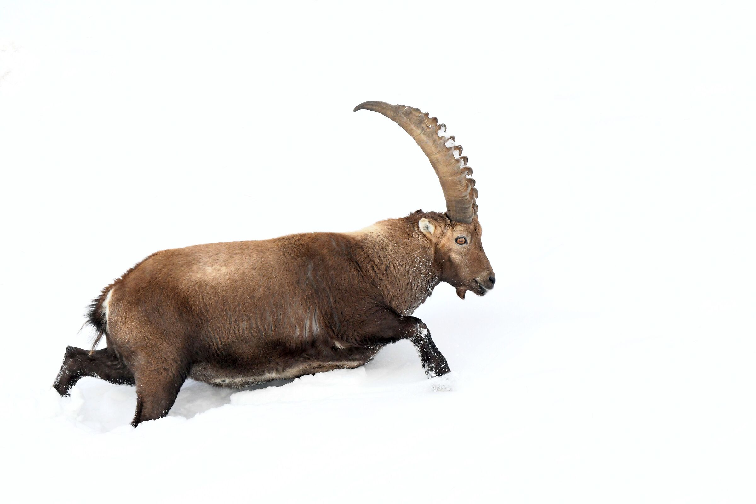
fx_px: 15749
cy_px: 252
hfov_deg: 2.7
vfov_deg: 1.8
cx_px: 378
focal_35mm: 750
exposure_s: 1/640
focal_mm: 500
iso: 2000
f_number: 11
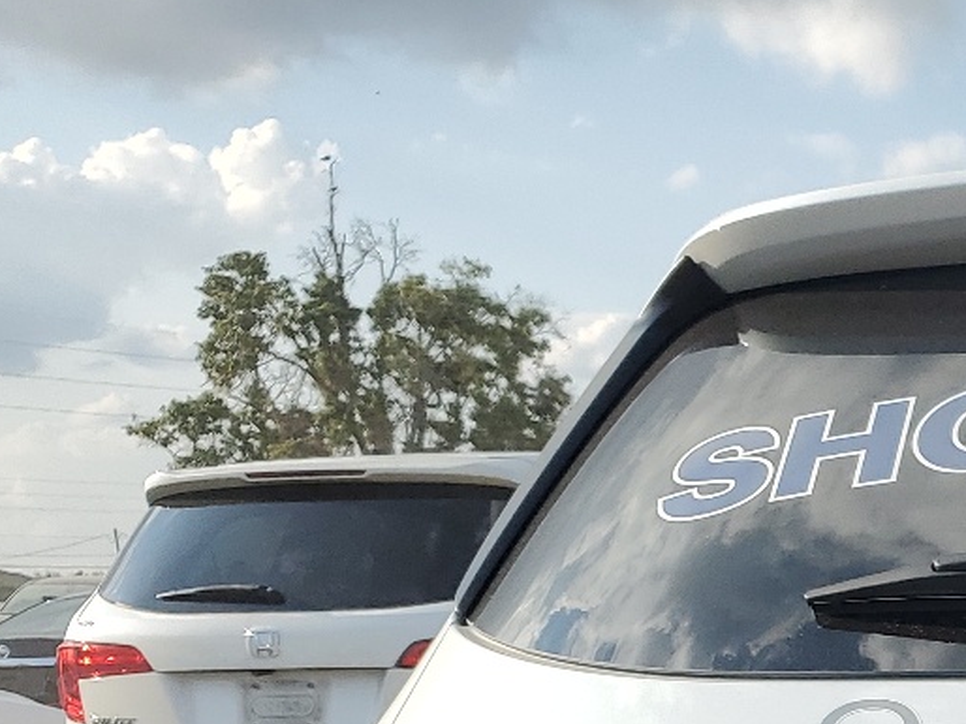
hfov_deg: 20.6
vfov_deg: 16.5
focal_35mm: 81
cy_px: 1089
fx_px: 2259
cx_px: 1447
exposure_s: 1/2500
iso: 50
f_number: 1.5
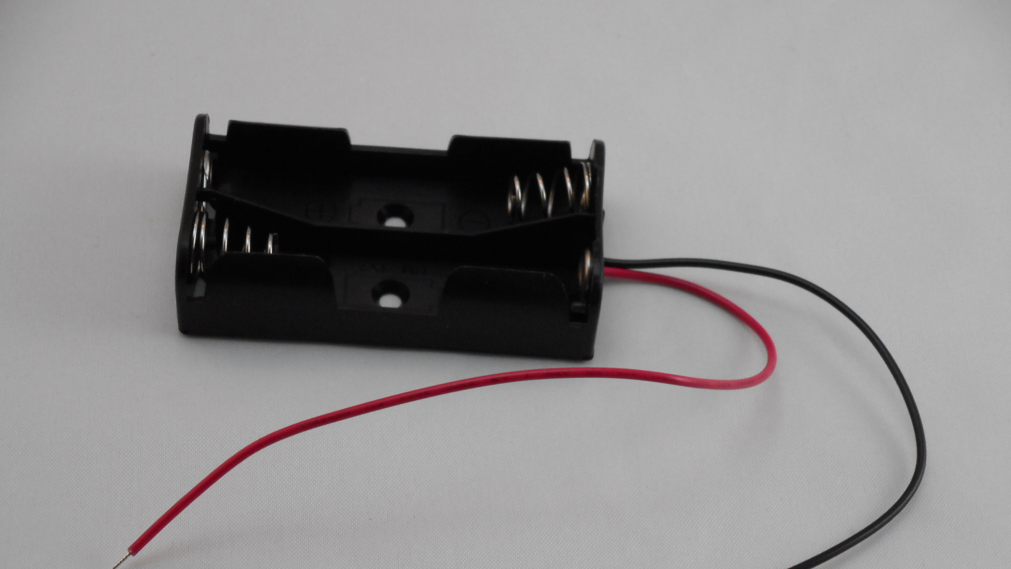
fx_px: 3003
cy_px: 357
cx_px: 503
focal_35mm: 112
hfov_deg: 19.1
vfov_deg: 10.8
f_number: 5.8
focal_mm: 18.2
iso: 360
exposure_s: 1/60
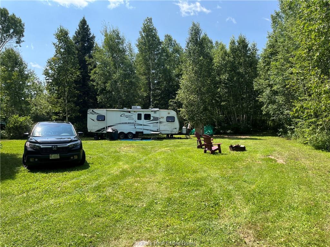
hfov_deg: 67.3
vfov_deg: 53.1
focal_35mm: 26
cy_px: 124
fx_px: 248
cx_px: 165
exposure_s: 1/1580
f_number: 1.6
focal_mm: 5.1
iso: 50
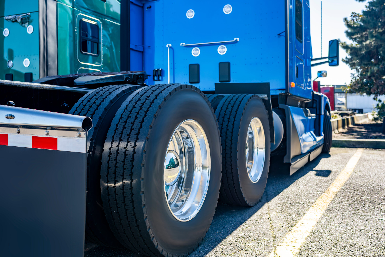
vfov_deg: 37.9
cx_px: 192
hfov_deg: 54.4
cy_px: 128
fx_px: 374
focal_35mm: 35
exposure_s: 1/160
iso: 64
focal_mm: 35
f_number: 4.5
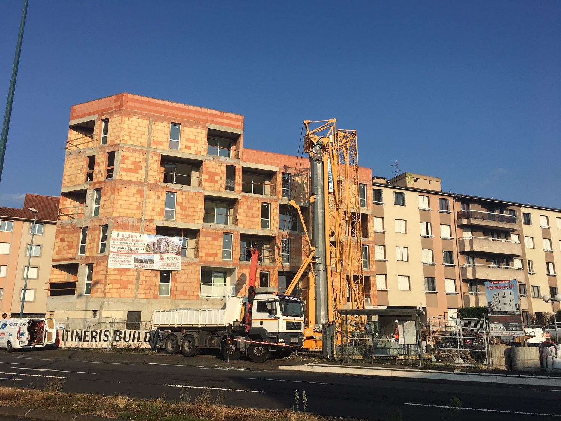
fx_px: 470
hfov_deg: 61.7
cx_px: 280
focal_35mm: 29
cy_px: 210
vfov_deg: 48.2
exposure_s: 1/2079
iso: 25
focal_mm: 4.15
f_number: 2.2
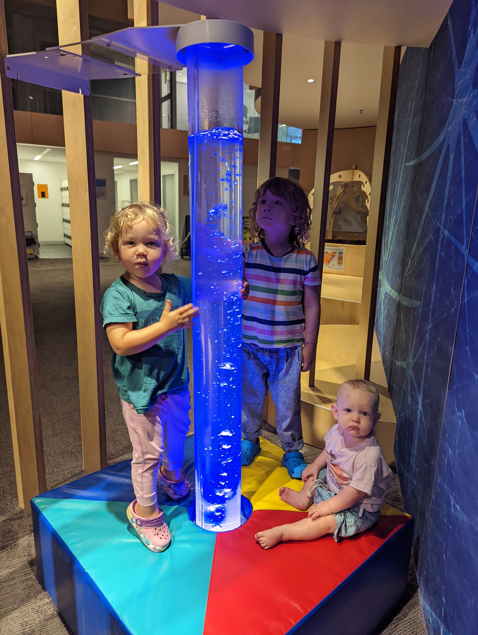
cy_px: 318
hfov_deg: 56.9
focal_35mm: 24
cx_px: 239
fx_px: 441
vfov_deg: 71.5
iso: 356
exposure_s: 1/100
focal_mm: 6.81
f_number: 1.85
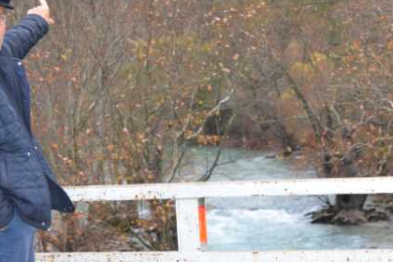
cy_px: 115
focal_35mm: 120
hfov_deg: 16.9
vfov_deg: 11.4
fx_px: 1310
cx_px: 320
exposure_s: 1/60
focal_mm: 28
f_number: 4
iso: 800
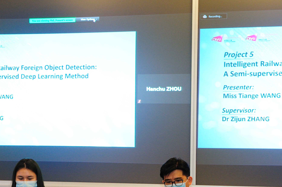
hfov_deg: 18.1
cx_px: 92
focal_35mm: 113
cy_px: 134
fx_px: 885
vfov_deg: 12.1
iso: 800
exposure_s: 1/60
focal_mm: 70
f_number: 6.3
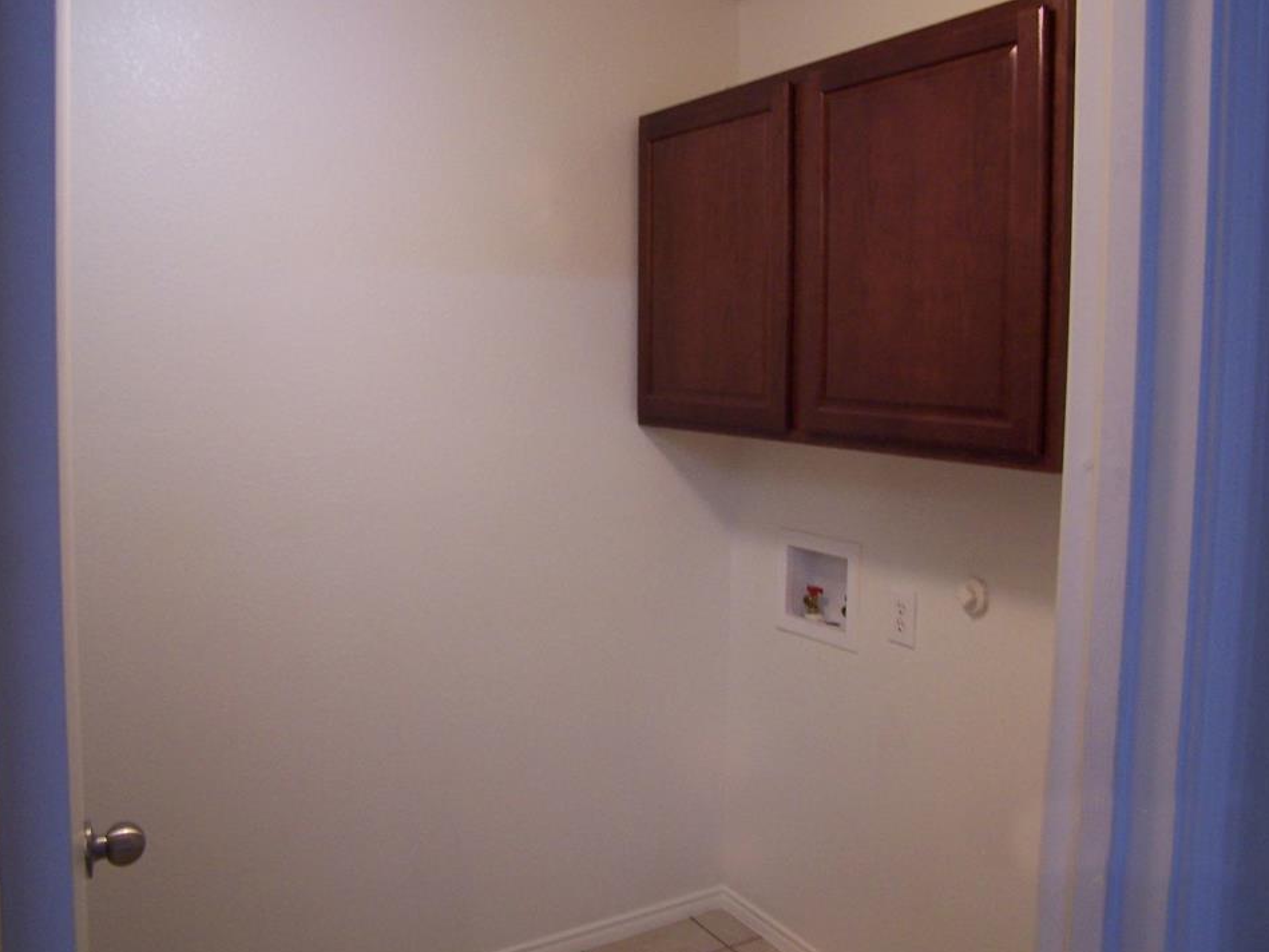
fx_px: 1503
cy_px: 448
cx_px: 655
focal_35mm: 41
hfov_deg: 45.8
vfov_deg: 35.1
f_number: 2.8
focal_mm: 6.3
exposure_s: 1/20
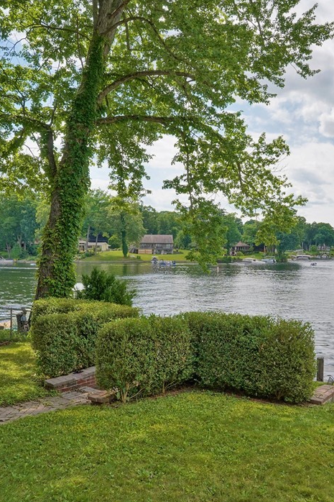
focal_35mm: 28
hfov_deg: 45.3
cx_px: 237
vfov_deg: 65.5
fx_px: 390
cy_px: 255
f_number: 8
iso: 640
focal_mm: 18
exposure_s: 1/320
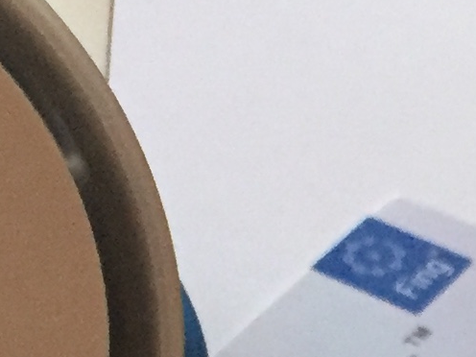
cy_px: 794
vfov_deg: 7.4
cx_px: 566
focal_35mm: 191
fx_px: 2626
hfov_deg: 10.2
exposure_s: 1/33
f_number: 2.2
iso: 250
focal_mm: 4.15
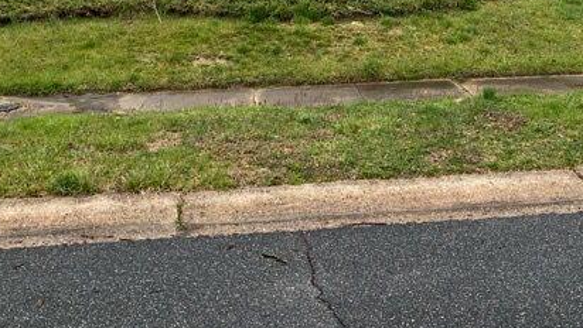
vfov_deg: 25.8
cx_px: 317
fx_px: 680
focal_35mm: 44
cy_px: 4
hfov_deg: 46.3
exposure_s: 1/385
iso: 32
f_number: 1.8
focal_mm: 4.25
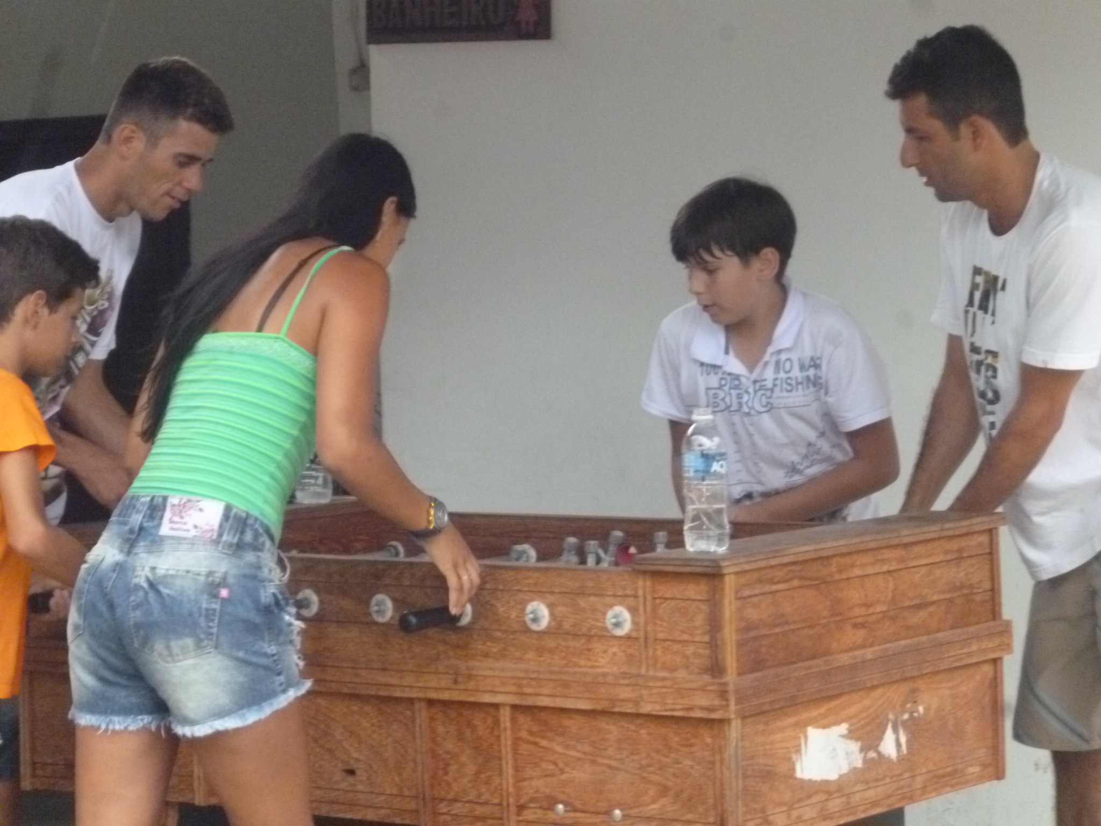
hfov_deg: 17.6
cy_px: 413
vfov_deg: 13.2
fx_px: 3562
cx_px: 550
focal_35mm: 112
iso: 640
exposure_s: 1/125
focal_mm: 20
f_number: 6.5
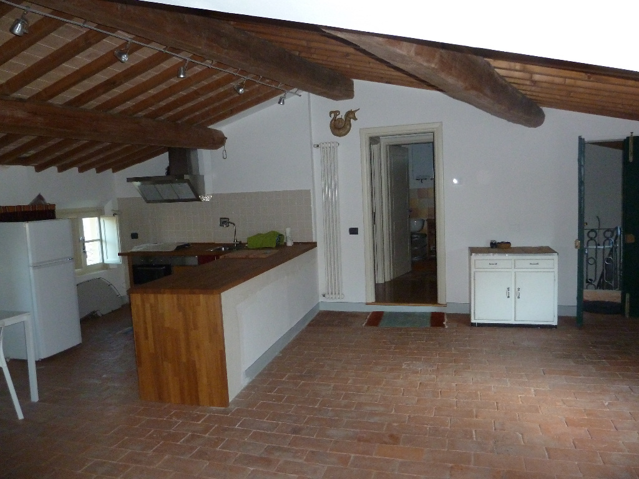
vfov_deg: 54.9
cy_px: 240
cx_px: 320
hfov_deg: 69.4
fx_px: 461
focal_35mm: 25
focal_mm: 4.1
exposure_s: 1/60
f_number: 3.3
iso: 400
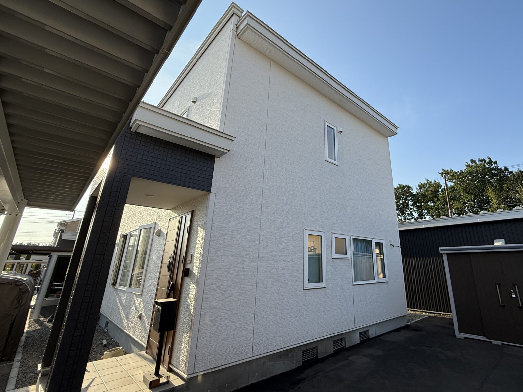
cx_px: 313
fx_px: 257
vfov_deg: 74.6
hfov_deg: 89.9
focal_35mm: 17
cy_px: 179
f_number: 2.2
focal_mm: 2.22
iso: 50
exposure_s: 1/1068
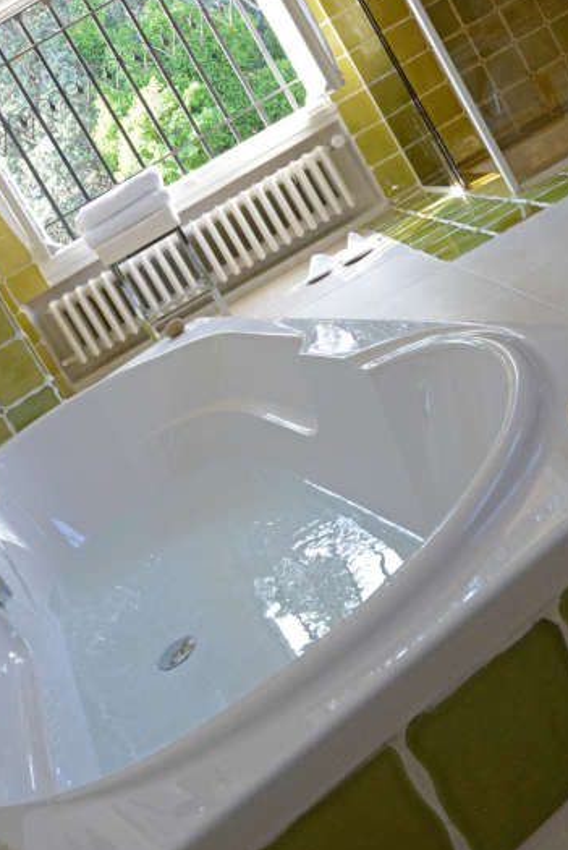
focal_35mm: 36
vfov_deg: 51.8
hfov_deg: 36.7
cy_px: 266
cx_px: 210
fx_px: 850
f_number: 14
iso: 4000
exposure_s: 1/80
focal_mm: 21
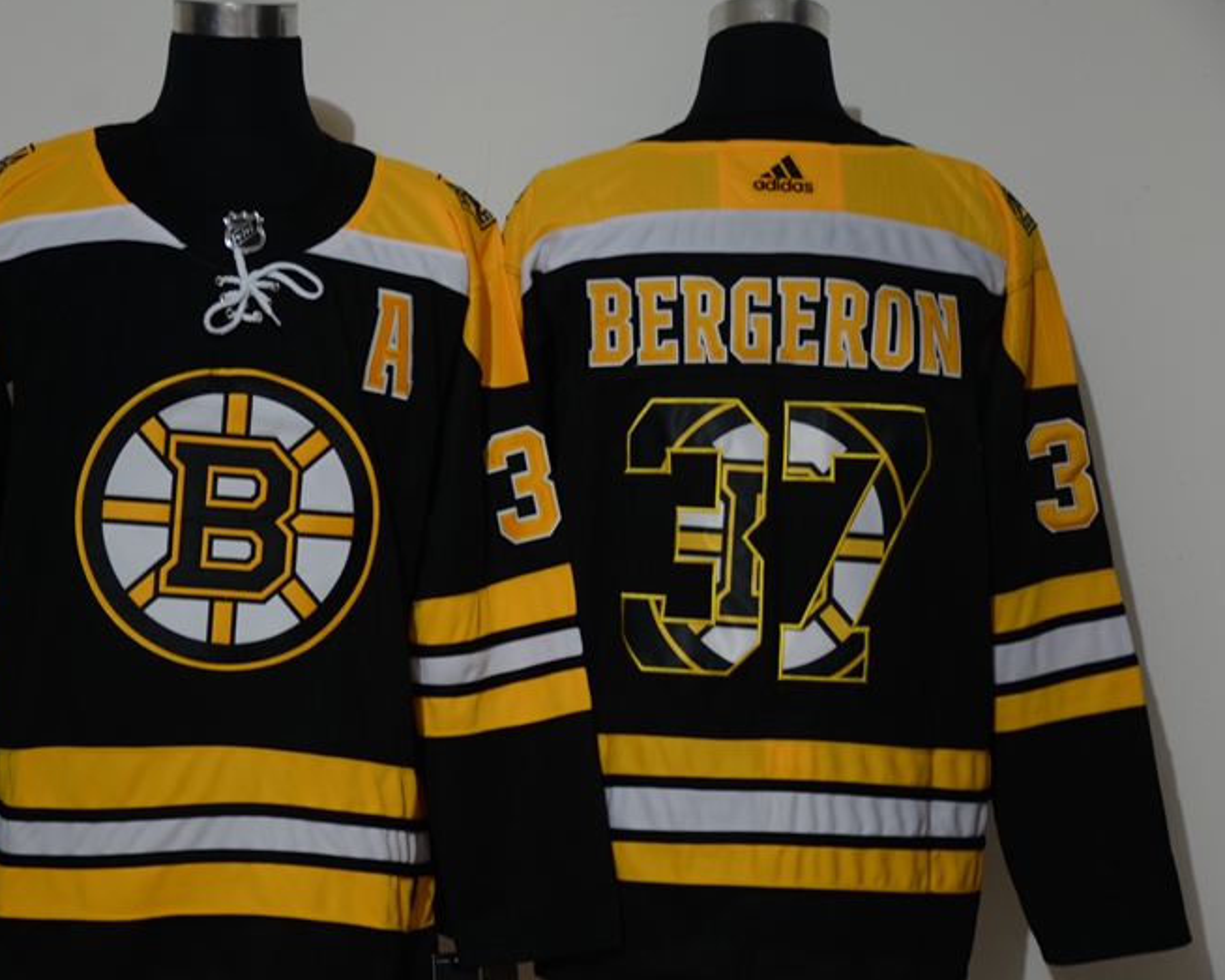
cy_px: 487
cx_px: 491
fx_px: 3117
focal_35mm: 86
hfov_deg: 22.2
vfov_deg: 17.9
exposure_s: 1.3
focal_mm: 50
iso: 100
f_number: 4.8
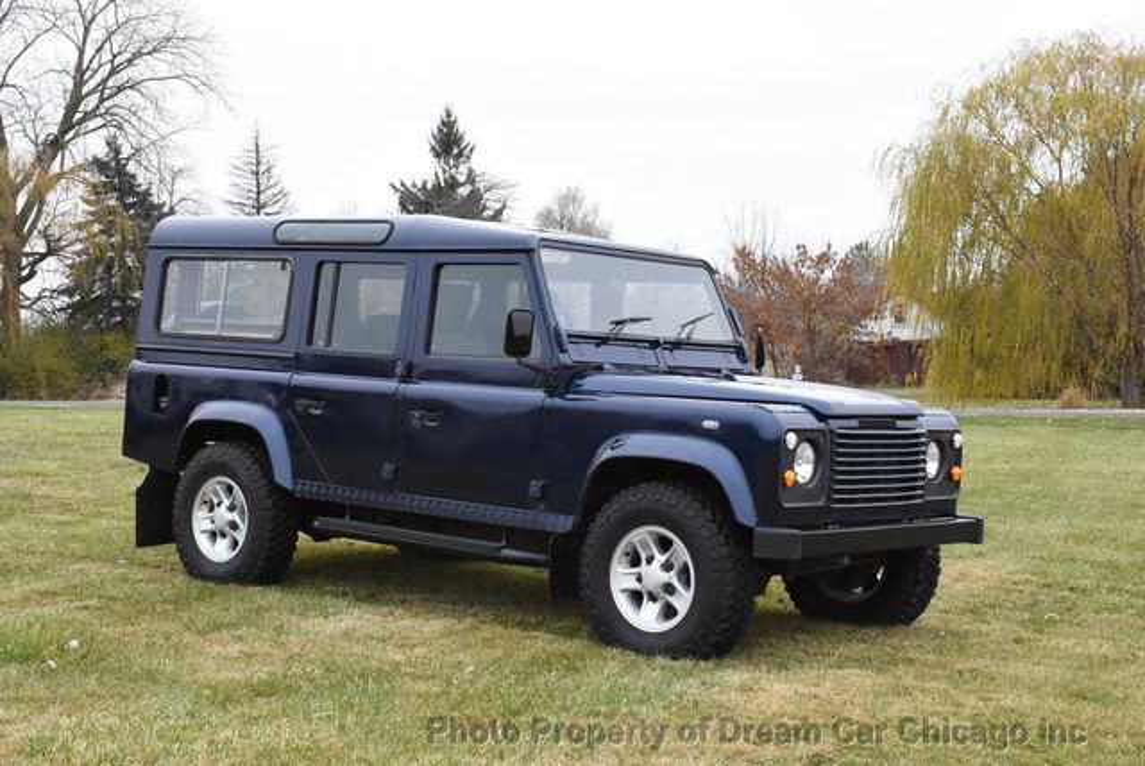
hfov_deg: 37.8
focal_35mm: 52
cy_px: 383
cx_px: 572
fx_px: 1671
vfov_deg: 25.8
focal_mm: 35
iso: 2000
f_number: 13
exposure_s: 1/160
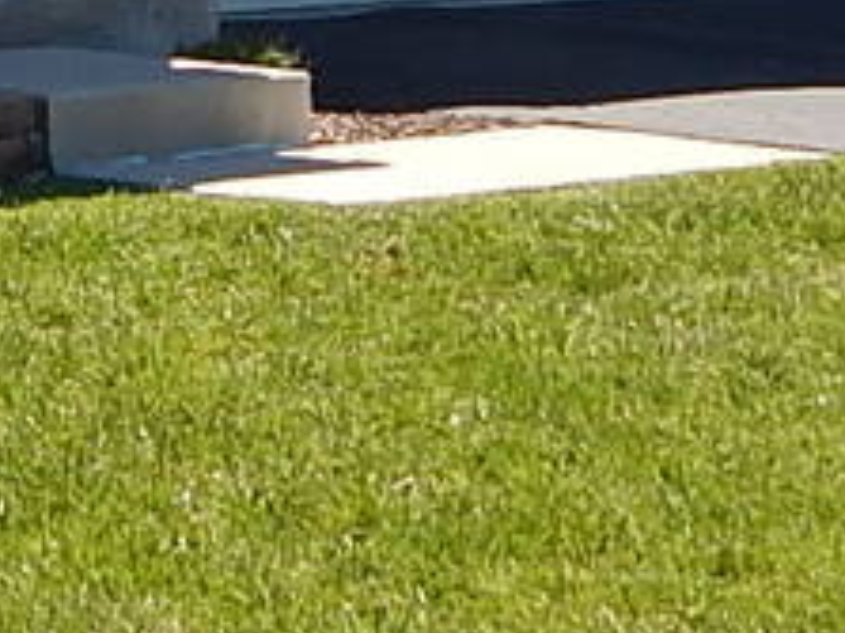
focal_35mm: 181
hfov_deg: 10.0
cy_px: -811
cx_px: -944
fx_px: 4416
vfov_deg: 7.7
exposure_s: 1/800
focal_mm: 5.1
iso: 125
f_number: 3.2
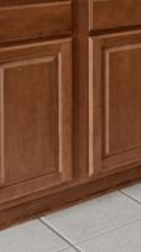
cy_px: -56
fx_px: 594
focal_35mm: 89
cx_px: 363
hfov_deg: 10.9
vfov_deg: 22.0
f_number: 8
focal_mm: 16
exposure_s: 1/4
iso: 400
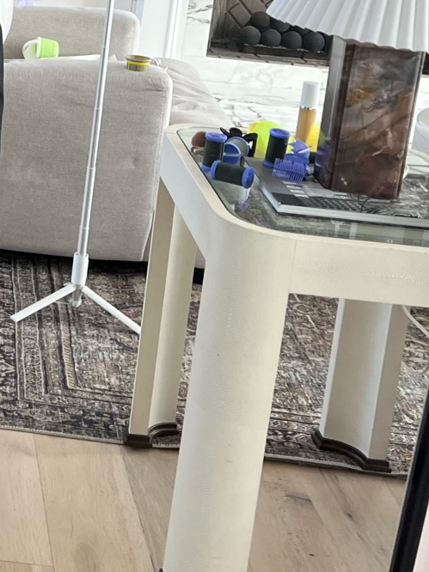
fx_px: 1323
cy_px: 35
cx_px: -101
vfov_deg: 23.6
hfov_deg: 17.5
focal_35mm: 80
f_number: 1.5
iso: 125
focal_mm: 5.7
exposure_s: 1/120
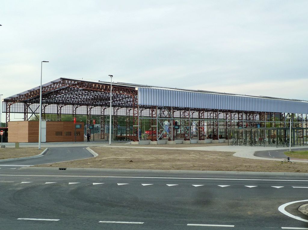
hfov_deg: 35.0
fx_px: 489
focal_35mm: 55
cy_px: 115
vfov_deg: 26.5
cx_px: 154
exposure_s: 1/200
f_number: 3.9
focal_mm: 9.1
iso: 125
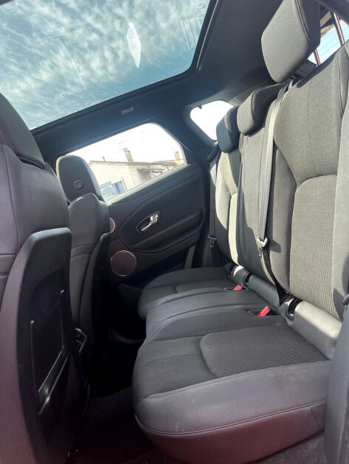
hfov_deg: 53.1
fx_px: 349
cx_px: 174
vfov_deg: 67.3
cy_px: 232
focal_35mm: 26
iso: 40
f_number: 1.6
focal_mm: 5.1
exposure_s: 1/232
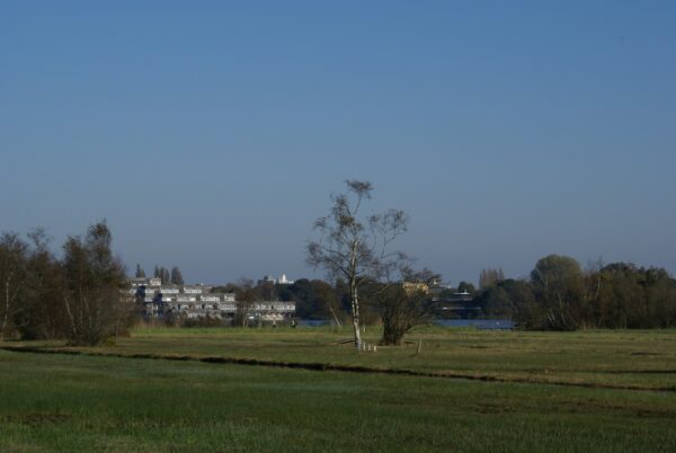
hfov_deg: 19.4
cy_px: 226
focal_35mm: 105
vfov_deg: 13.1
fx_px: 1975
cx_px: 338
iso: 100
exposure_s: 1/200
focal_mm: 70
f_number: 13
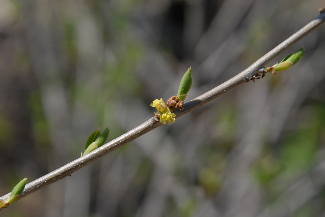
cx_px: 162
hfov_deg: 10.5
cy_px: 108
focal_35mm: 195
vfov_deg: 7.1
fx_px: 1762
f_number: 10
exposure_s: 1/350
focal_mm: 130
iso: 400
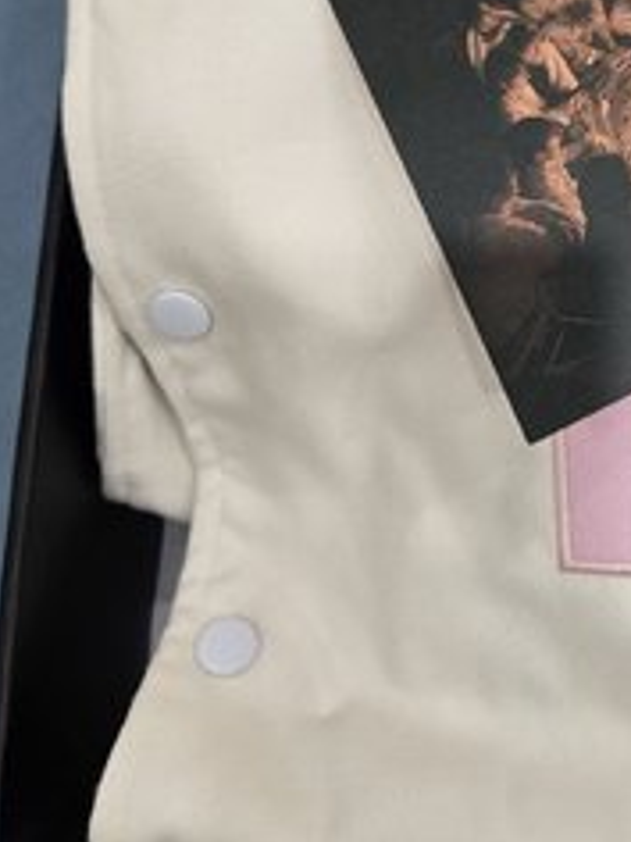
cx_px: 677
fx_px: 1264
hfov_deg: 26.1
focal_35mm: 52
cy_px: 84
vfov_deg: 34.7
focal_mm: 6.3
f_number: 1.7
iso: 125
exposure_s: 1/120
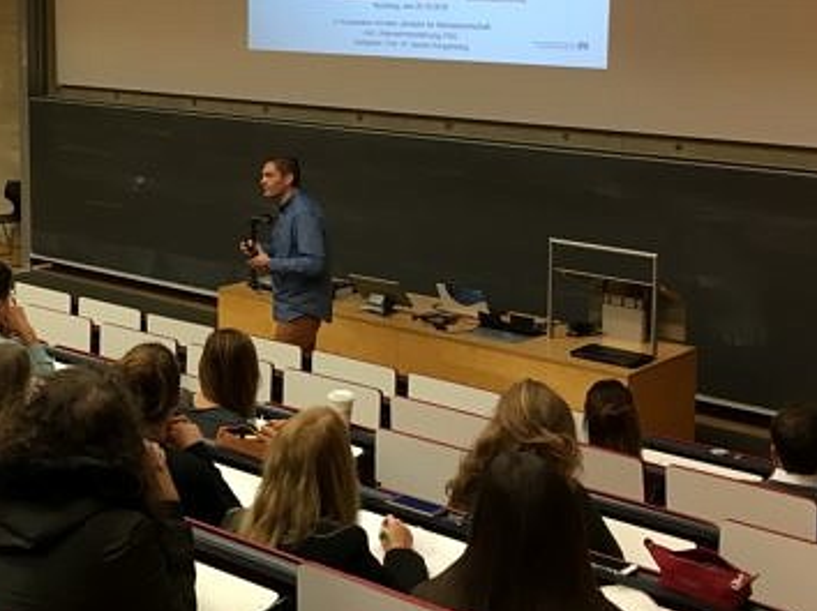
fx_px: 1486
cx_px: 122
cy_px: 143
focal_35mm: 63
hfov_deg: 29.8
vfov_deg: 23.0
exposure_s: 1/33
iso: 64
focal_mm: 4.15
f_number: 2.2
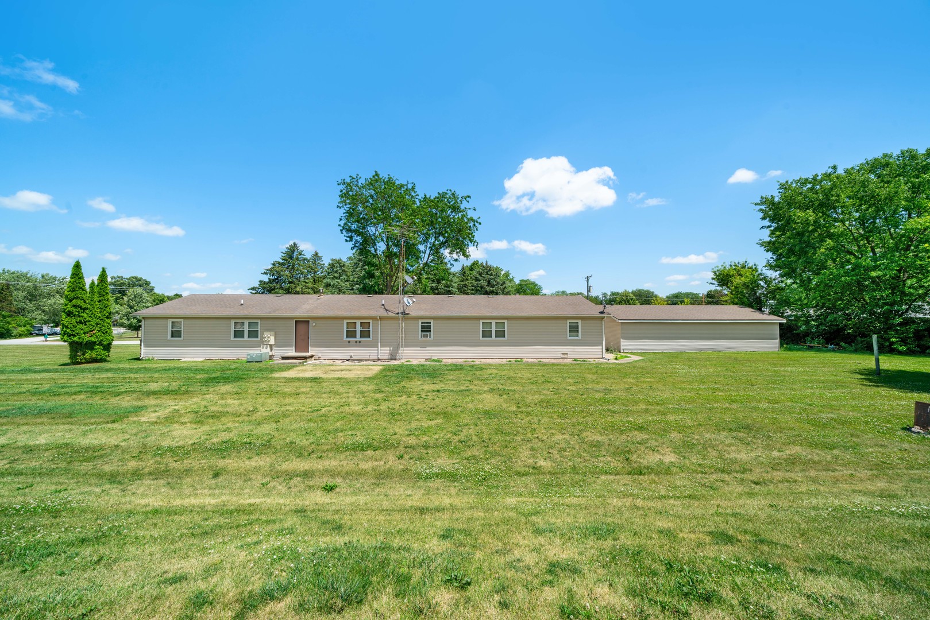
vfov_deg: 90.0
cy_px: 310
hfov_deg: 112.6
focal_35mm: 12
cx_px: 465
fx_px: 310
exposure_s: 1/100
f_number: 10
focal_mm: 12
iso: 100
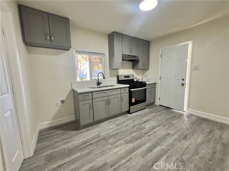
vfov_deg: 89.9
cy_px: 86
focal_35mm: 13
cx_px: 114
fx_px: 86
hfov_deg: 106.2
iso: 160
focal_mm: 1.57
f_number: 1.8
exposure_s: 1/99
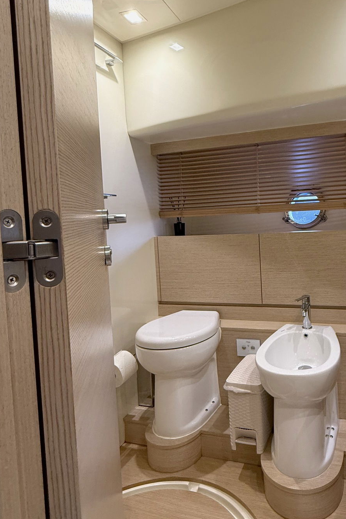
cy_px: 234
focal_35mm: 22
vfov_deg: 78.4
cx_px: 267
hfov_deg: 54.1
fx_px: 317
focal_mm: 2.22
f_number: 2.2
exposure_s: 1/99
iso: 320
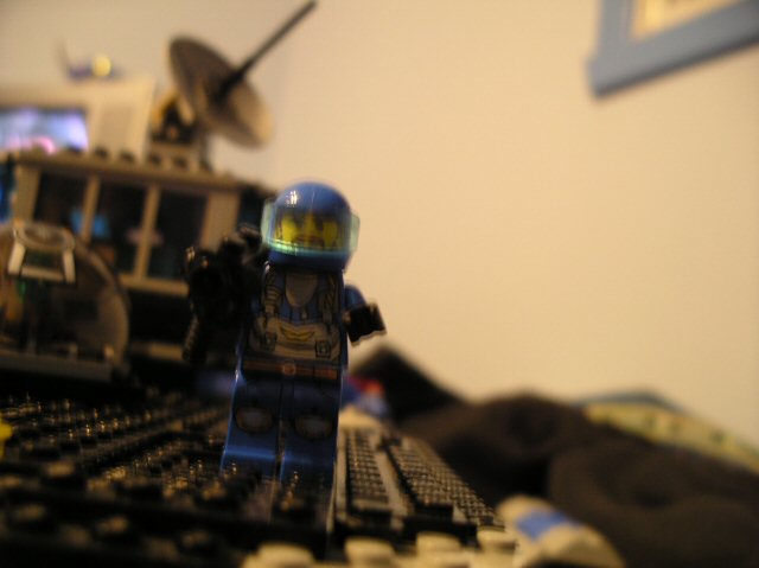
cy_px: 284
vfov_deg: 38.6
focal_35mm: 37
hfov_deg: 50.2
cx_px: 380
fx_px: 811
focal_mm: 7.8
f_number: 2.8
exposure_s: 1/2.13
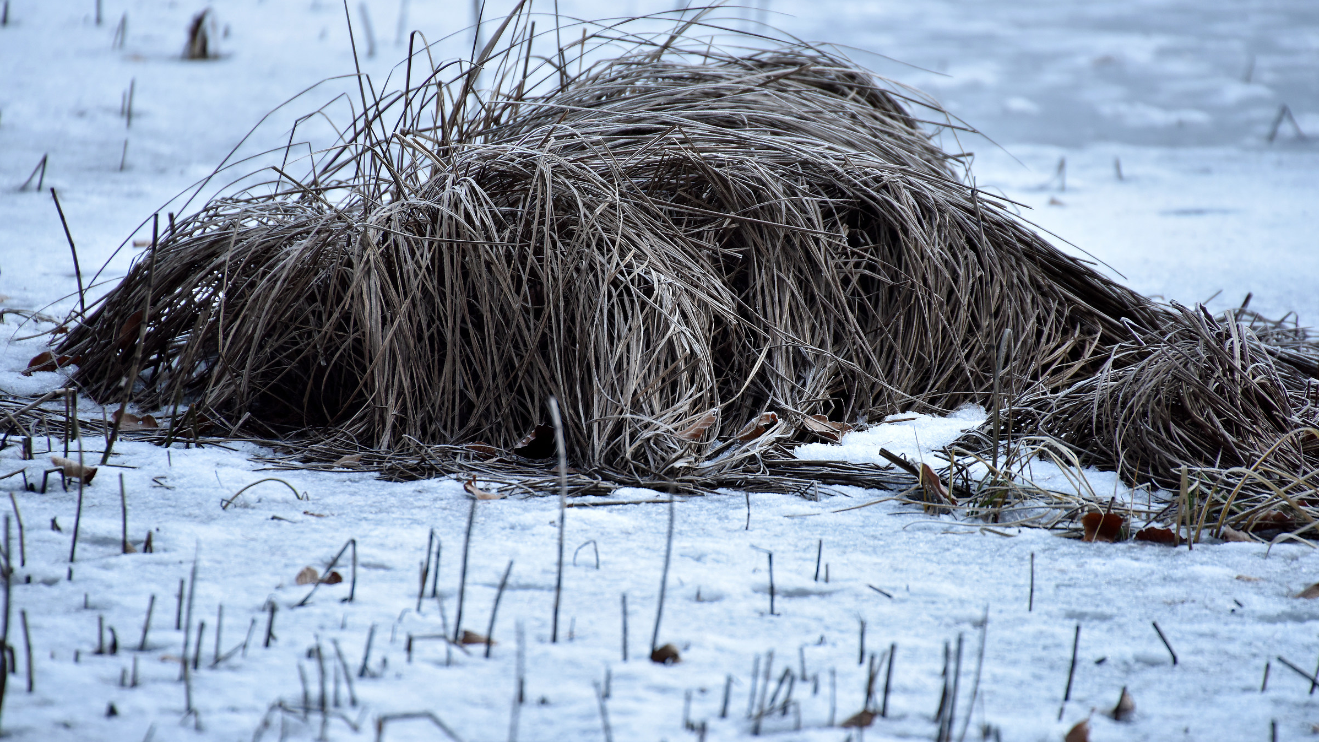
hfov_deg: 4.5
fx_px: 16892
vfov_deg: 2.5
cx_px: 660
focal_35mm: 483
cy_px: 338
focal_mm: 460
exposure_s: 1/250
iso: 1600
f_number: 6.3
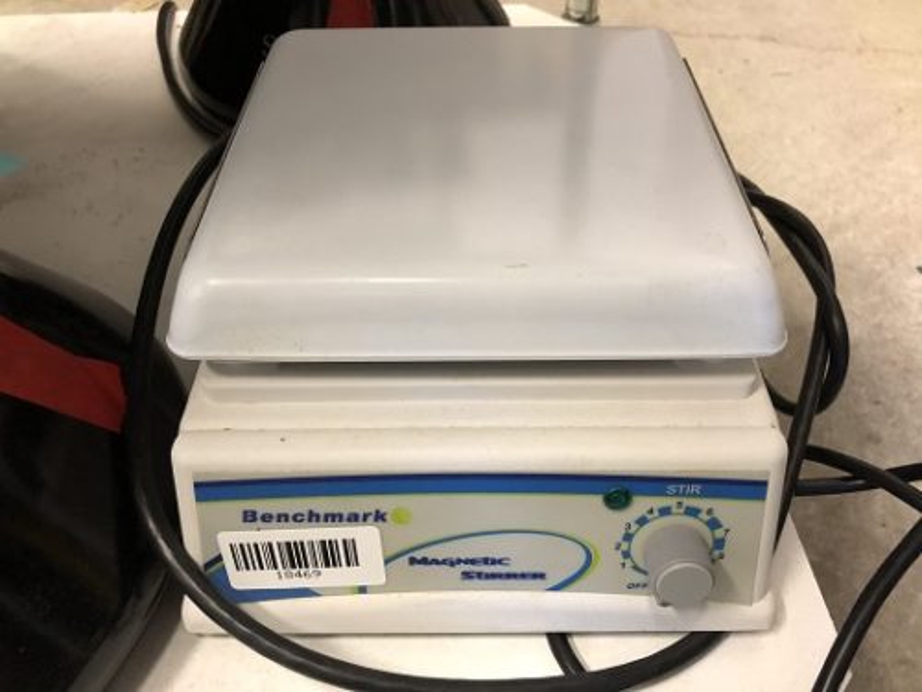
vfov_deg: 49.7
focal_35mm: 28
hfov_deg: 63.4
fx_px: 746
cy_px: 346
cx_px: 461
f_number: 1.8
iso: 80
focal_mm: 4
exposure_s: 1/15
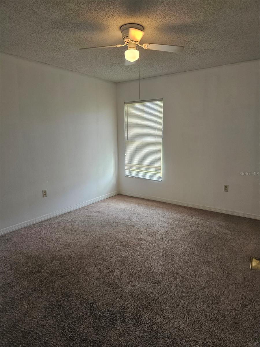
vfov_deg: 73.9
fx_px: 230
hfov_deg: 58.9
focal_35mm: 23
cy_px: 174
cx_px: 130
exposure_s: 1/120
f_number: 1.7
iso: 200
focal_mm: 6.3
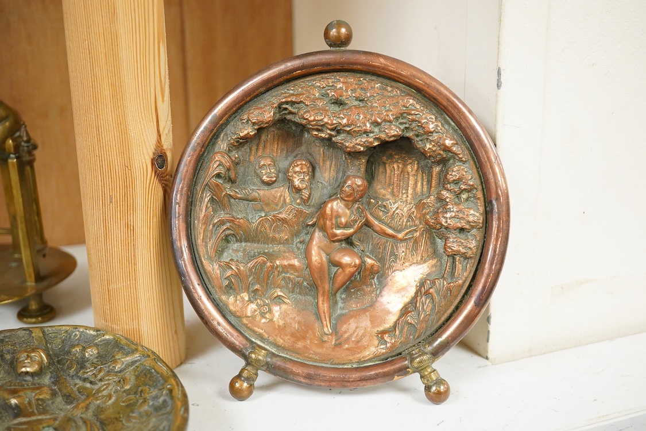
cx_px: 323
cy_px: 216
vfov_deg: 29.9
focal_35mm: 45
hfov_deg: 43.6
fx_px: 807
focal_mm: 30
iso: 2500
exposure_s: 1/160
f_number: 6.3
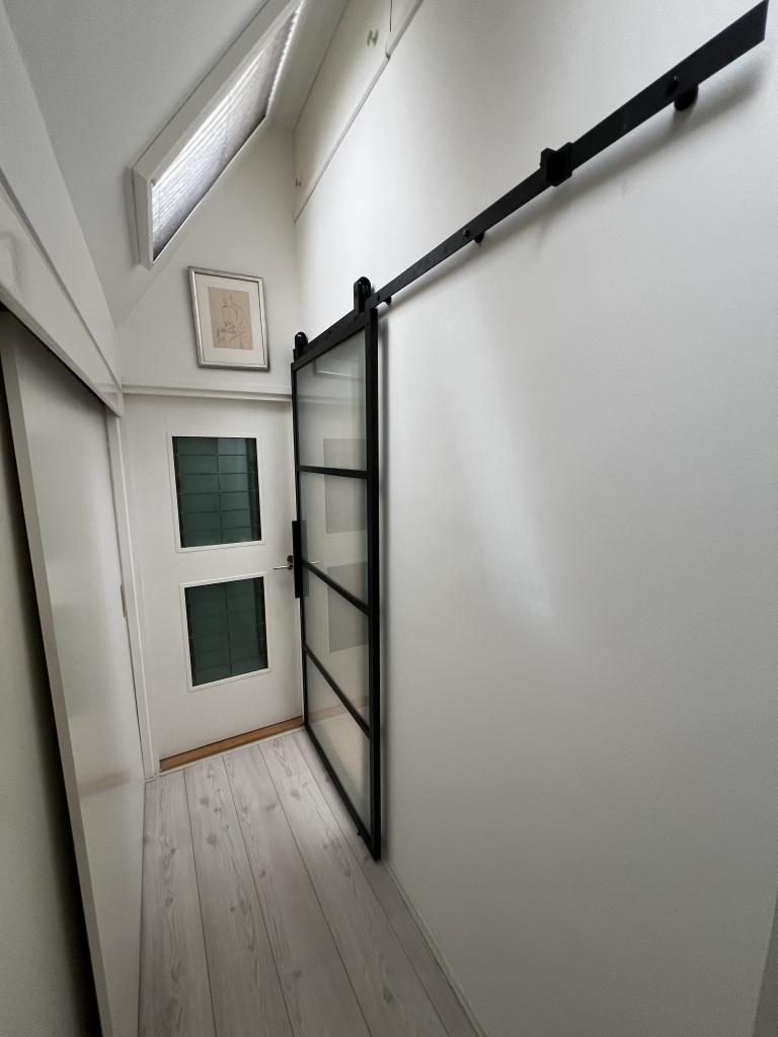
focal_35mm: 13
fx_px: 390
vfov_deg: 106.2
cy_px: 518
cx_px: 389
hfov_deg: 89.9
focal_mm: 1.57
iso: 250
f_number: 1.8
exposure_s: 1/99
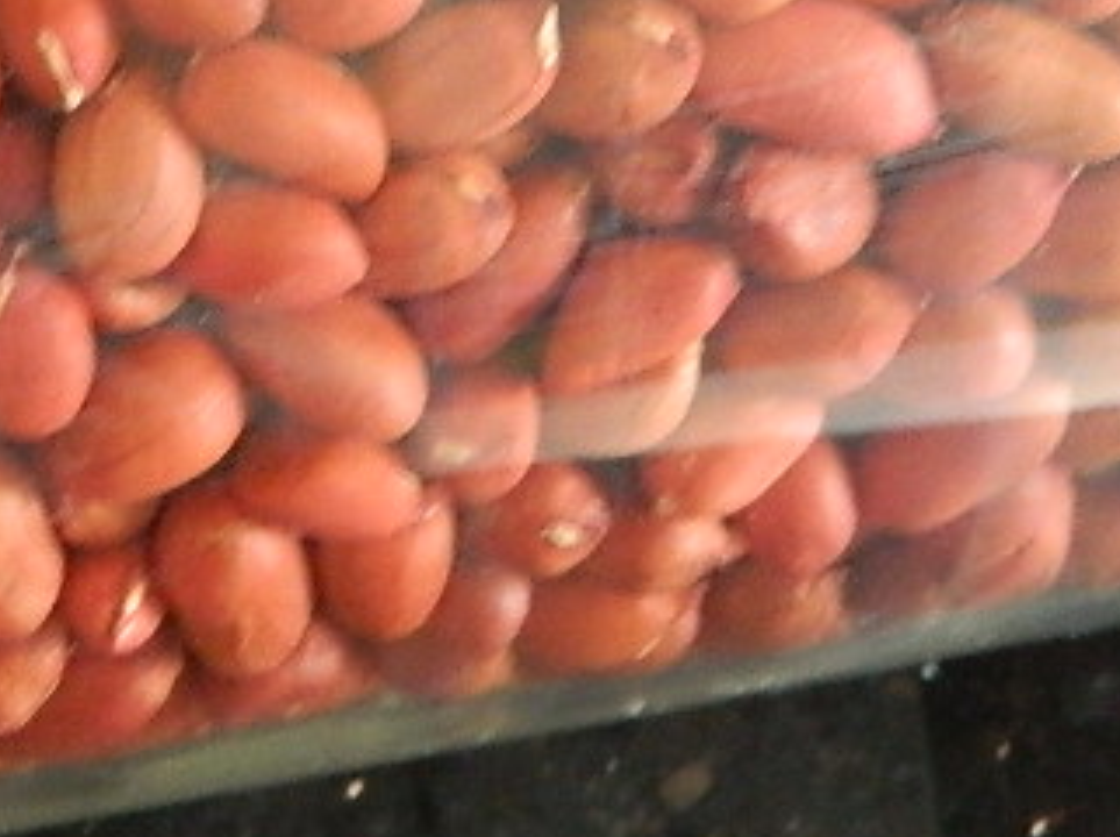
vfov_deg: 14.6
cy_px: -87
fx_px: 3200
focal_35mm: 99
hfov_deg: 19.7
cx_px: 251
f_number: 3.2
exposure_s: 1/6
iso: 400
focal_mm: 5.6
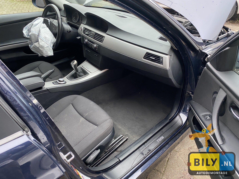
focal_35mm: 26
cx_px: 120
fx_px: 180
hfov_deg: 67.3
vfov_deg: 53.1
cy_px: 90
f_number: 1.8
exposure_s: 1/60
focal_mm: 4.25
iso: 400
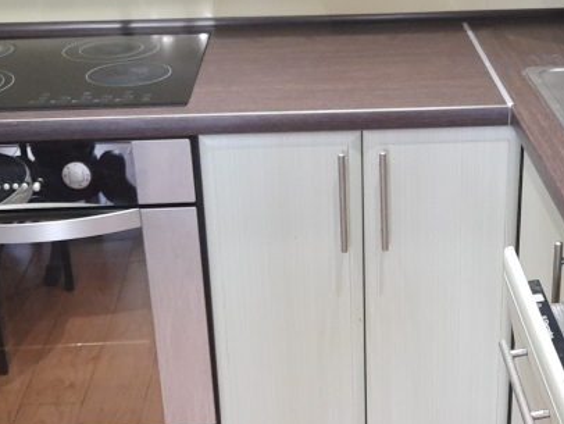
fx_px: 1027
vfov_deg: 23.3
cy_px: 209
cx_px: 372
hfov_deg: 30.5
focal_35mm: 63
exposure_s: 1/50
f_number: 2
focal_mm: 4.6
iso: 320
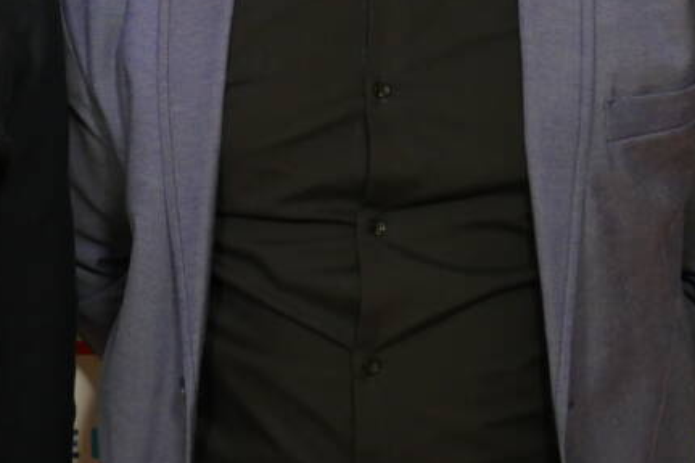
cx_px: 27
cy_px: -118
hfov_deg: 19.2
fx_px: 2008
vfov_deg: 12.8
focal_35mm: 104
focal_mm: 18
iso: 800
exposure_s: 1/60
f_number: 3.9
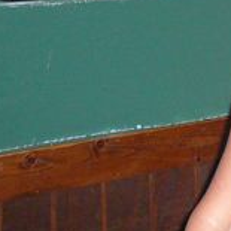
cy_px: -94
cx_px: 420
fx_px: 966
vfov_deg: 13.0
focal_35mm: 128
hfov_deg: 12.4
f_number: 2.8
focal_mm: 5.2
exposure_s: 1/30
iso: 250
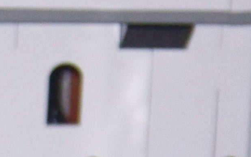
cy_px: 393
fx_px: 4920
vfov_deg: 1.8
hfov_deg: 2.9
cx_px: -262
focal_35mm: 719
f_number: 3.2
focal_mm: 22.2
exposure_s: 1/30
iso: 200
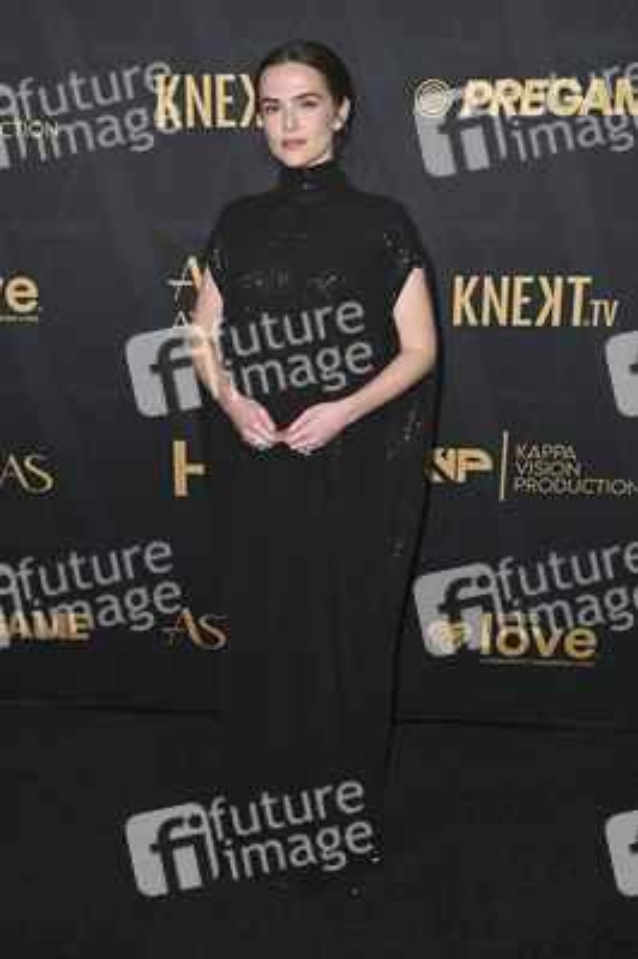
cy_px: 480
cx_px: 319
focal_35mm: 35
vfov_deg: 54.5
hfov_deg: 37.8
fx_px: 932
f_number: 5.6
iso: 2000
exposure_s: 1/320
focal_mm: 35
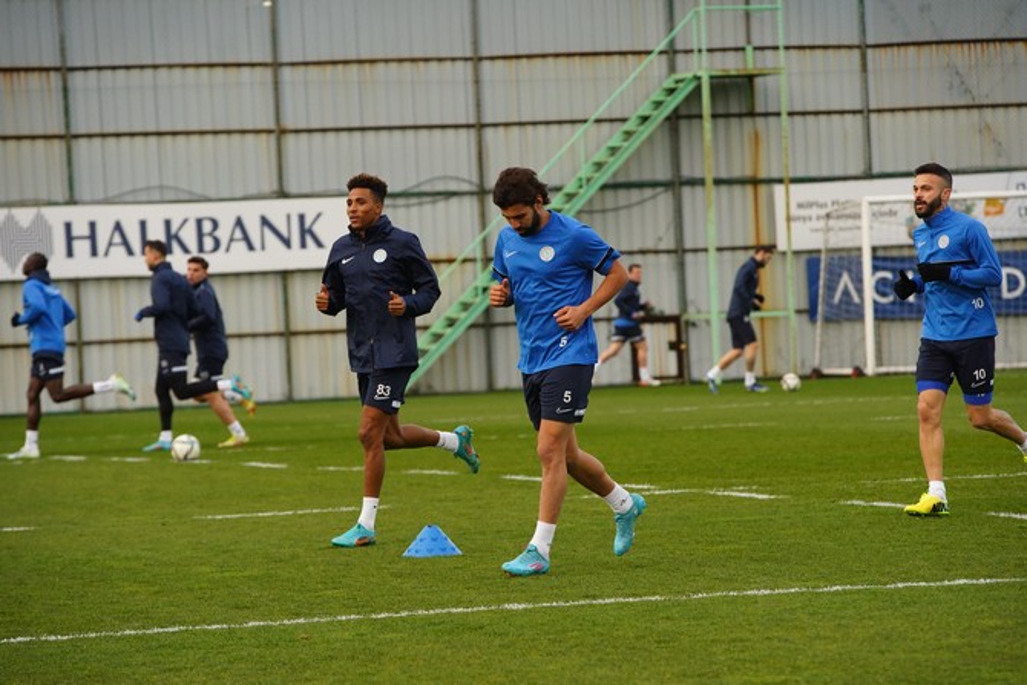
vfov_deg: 6.9
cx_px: 514
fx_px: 5706
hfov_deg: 10.3
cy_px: 342
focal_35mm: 200
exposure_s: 1/1000
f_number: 5.6
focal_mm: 200
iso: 2000
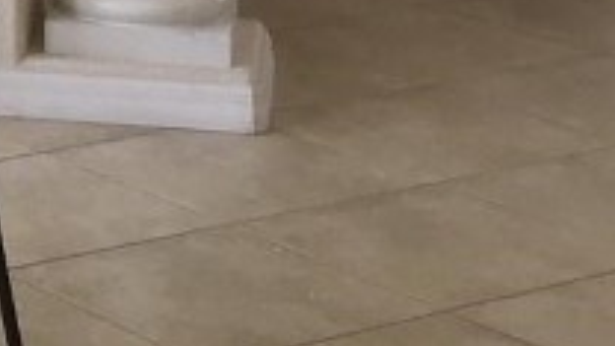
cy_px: -470
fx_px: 2707
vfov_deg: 6.9
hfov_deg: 11.6
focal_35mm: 166
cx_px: -633
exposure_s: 1/120
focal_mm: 3.3
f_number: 2.4
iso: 32
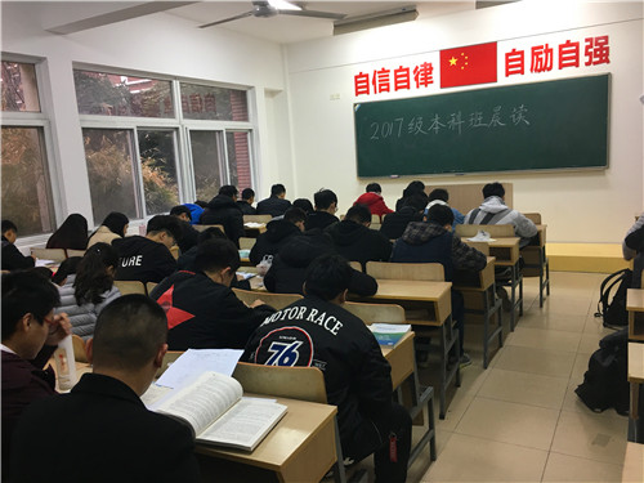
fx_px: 540
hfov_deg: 61.7
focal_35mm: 29
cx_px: 322
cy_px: 242
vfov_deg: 48.2
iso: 100
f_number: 2.2
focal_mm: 4.15
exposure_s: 1/33
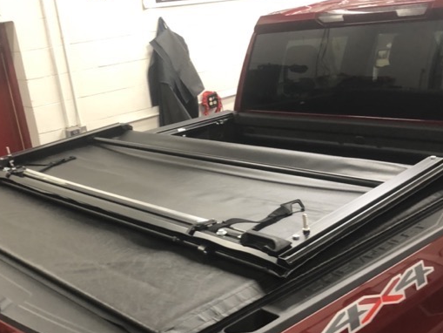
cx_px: 211
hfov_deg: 42.9
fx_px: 563
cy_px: 221
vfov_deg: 32.6
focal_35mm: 44
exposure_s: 1/16
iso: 100
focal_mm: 3.99
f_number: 1.8
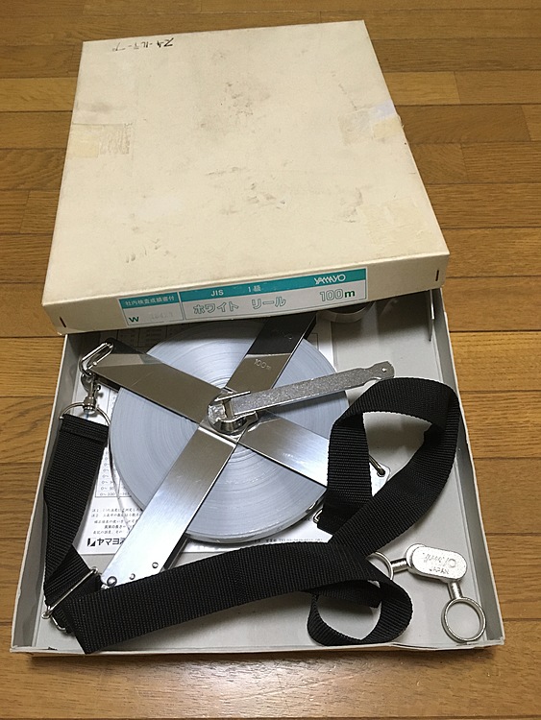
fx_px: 604
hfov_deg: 48.3
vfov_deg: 61.6
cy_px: 360
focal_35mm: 29
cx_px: 270
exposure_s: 1/33
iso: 250
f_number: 2.2
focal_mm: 4.15
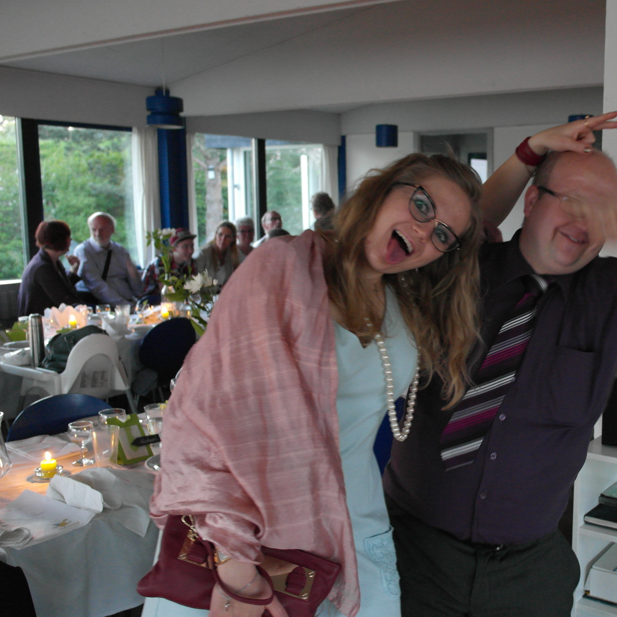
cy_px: 313
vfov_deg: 42.8
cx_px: 441
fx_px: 786
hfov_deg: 41.9
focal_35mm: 39
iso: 1600
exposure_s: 1/20
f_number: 3.5
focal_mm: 20
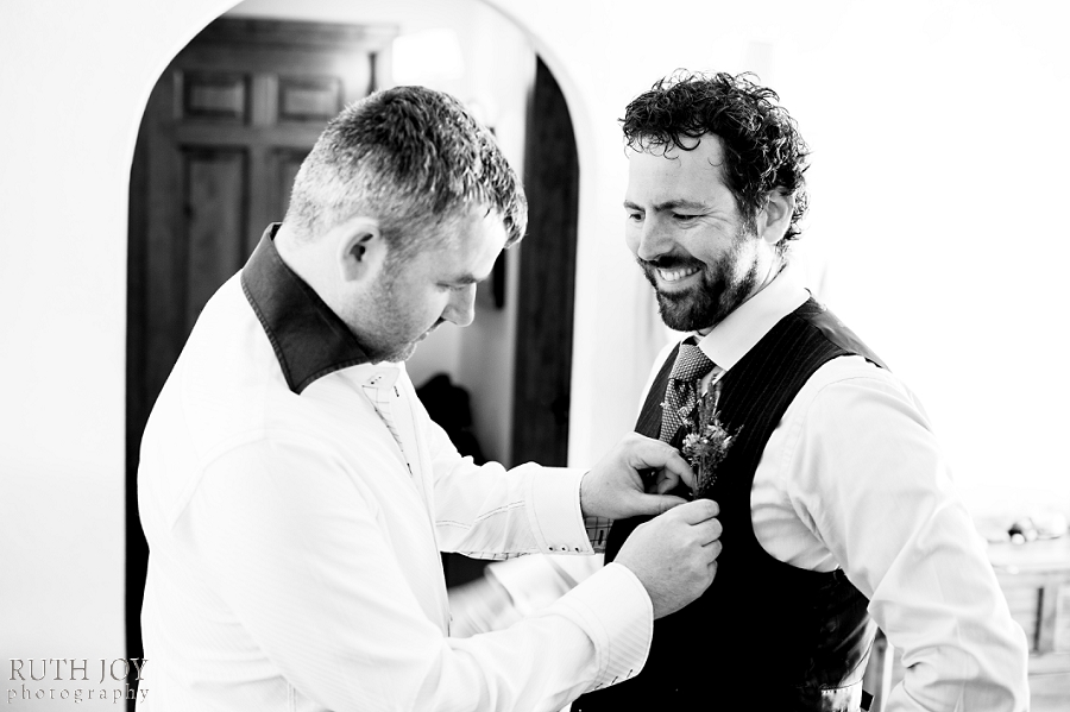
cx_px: 535
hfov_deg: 39.6
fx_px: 1485
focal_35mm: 50
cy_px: 356
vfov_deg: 27.0
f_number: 2.8
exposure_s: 1/60
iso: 800
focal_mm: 50
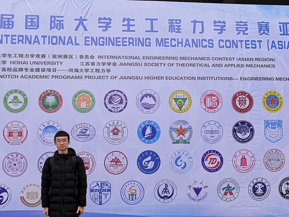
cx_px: 149
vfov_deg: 27.5
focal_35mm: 53
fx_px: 443
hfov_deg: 36.2
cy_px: 123
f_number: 1.8
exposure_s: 1/653
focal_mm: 3.95
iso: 50
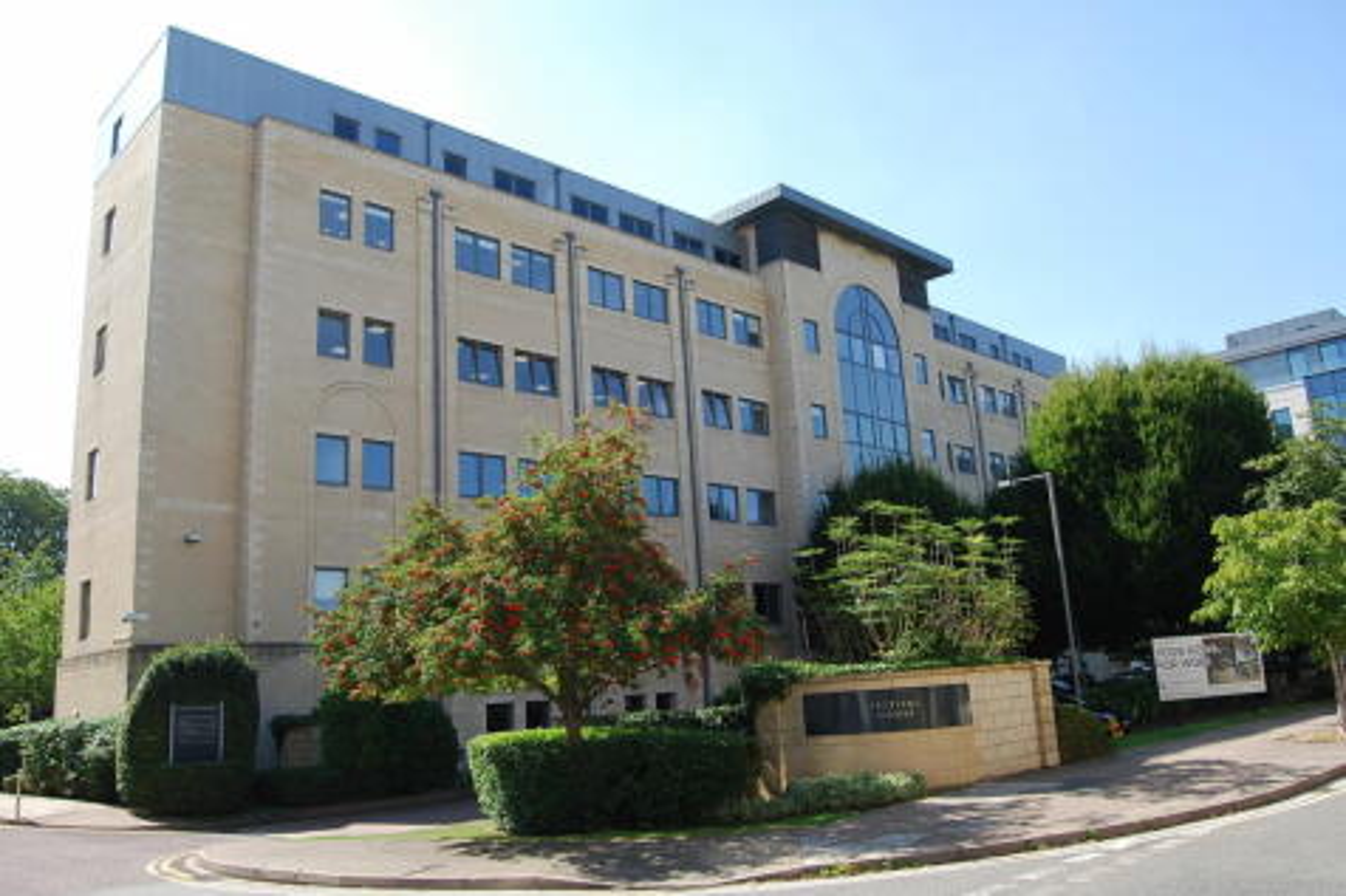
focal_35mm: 27
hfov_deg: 67.4
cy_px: 448
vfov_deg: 47.9
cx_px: 673
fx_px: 1009
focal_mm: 18
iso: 100
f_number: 6.3
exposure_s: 1/160
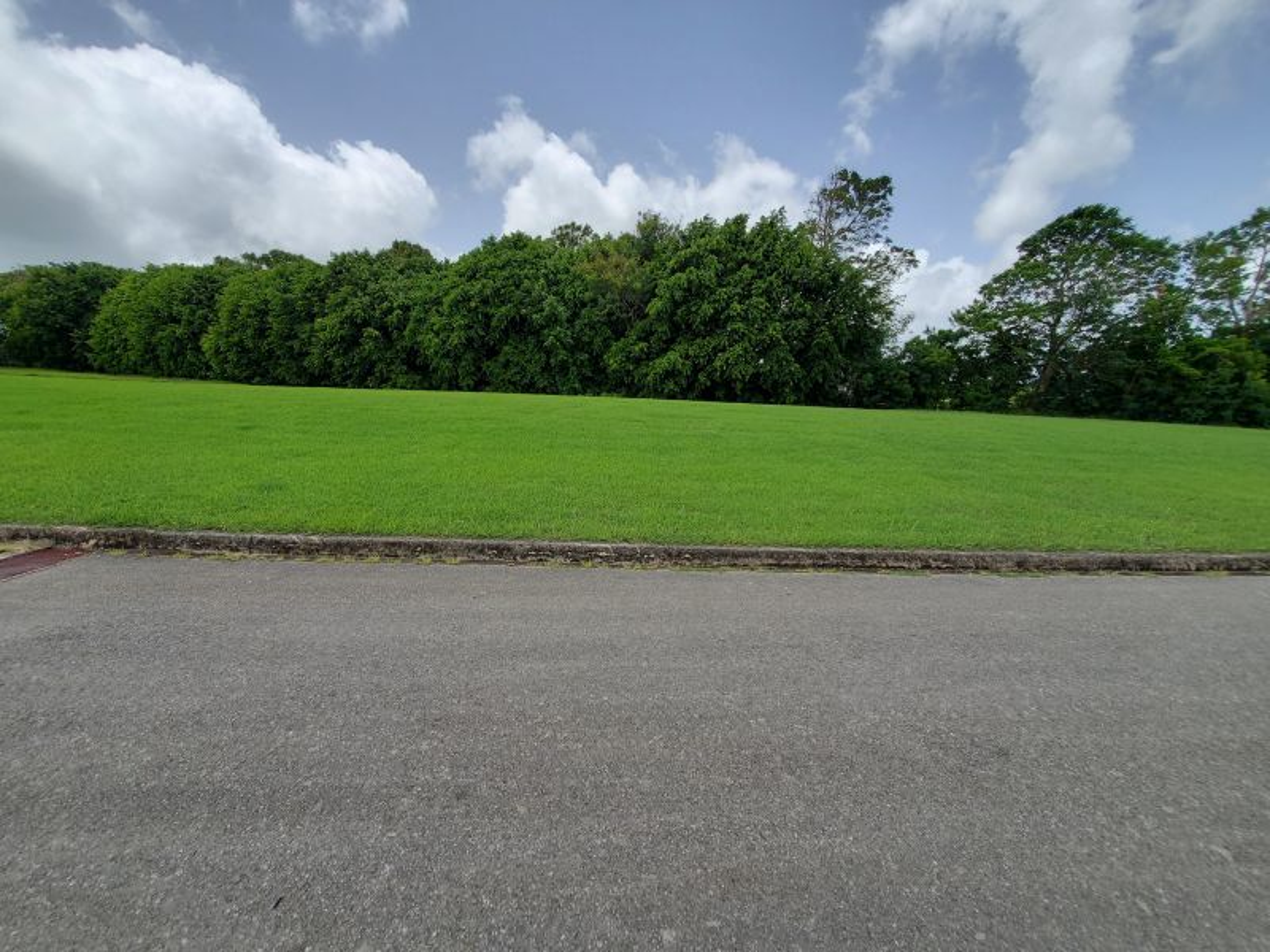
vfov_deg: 89.9
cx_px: 635
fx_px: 477
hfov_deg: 106.2
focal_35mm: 13
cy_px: 476
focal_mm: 1.8
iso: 50
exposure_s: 1/864
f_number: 2.2
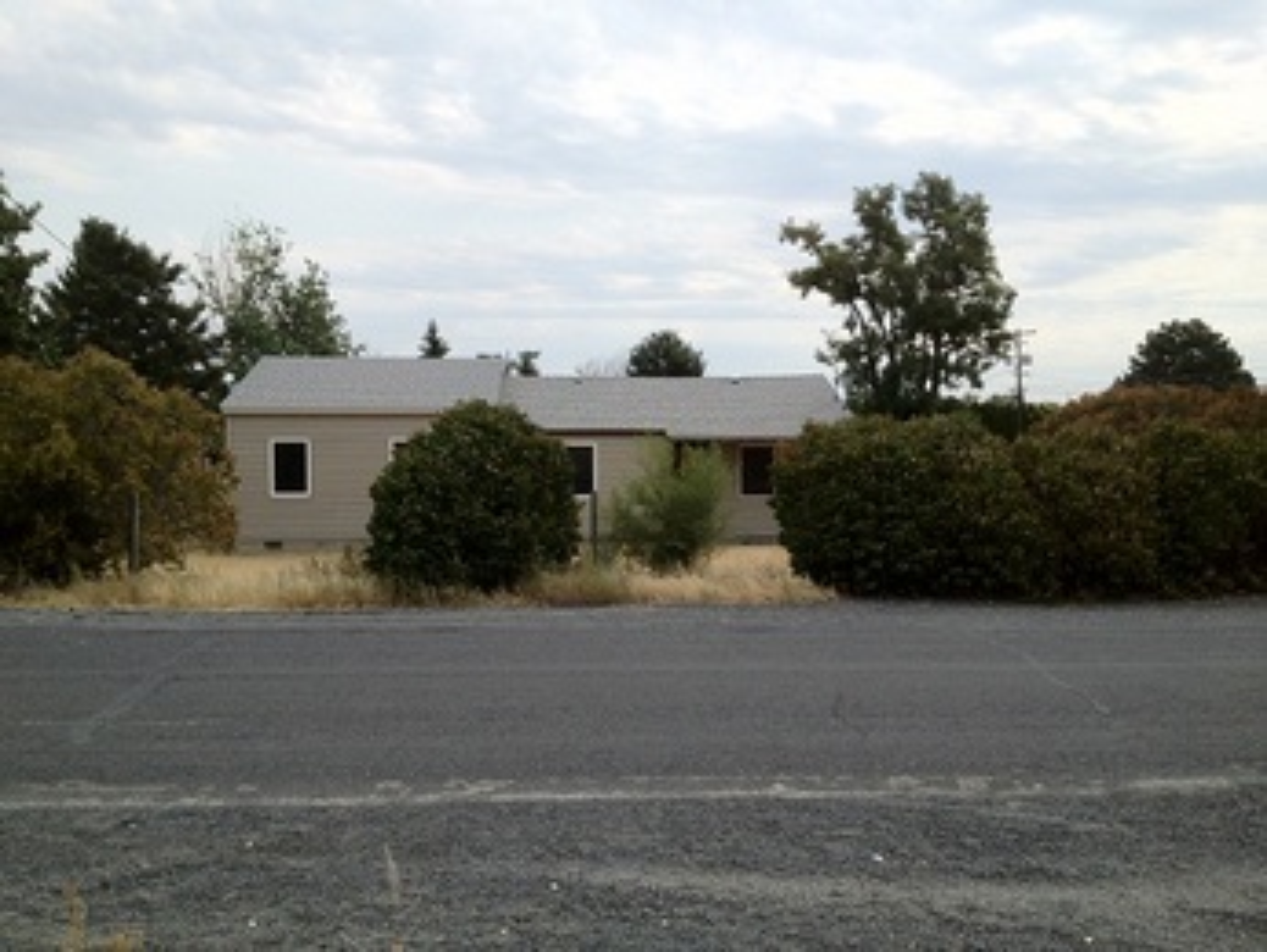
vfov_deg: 40.7
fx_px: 1282
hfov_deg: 52.6
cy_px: 476
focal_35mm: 35
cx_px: 634
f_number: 2.4
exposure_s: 1/1783
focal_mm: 4.28
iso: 64
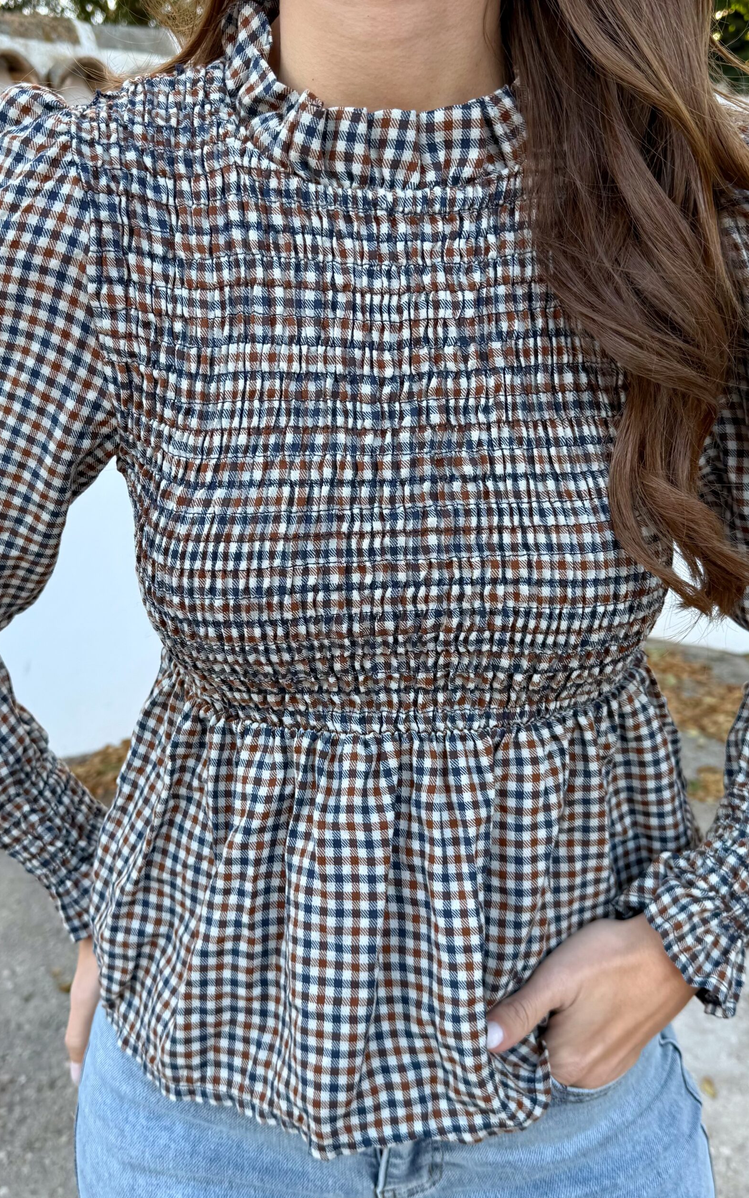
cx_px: 394
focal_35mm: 26
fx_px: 849
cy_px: 596
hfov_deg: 47.6
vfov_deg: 70.4
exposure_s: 1/215
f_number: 1.78
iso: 64
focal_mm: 6.76
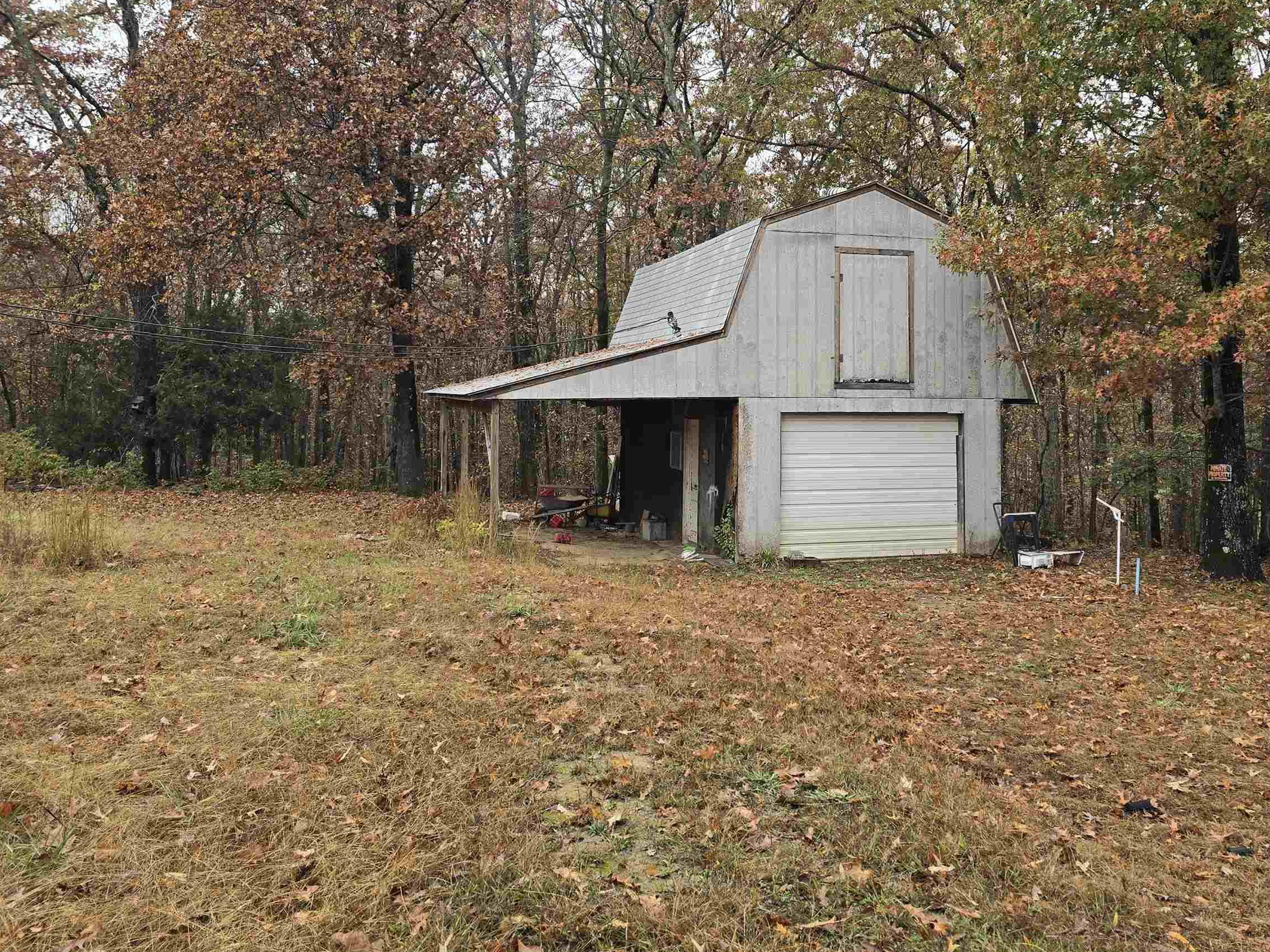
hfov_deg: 57.9
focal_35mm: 31
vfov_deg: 45.1
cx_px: 763
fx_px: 1137
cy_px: 370
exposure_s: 1/180
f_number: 1.7
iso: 16
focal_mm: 6.3
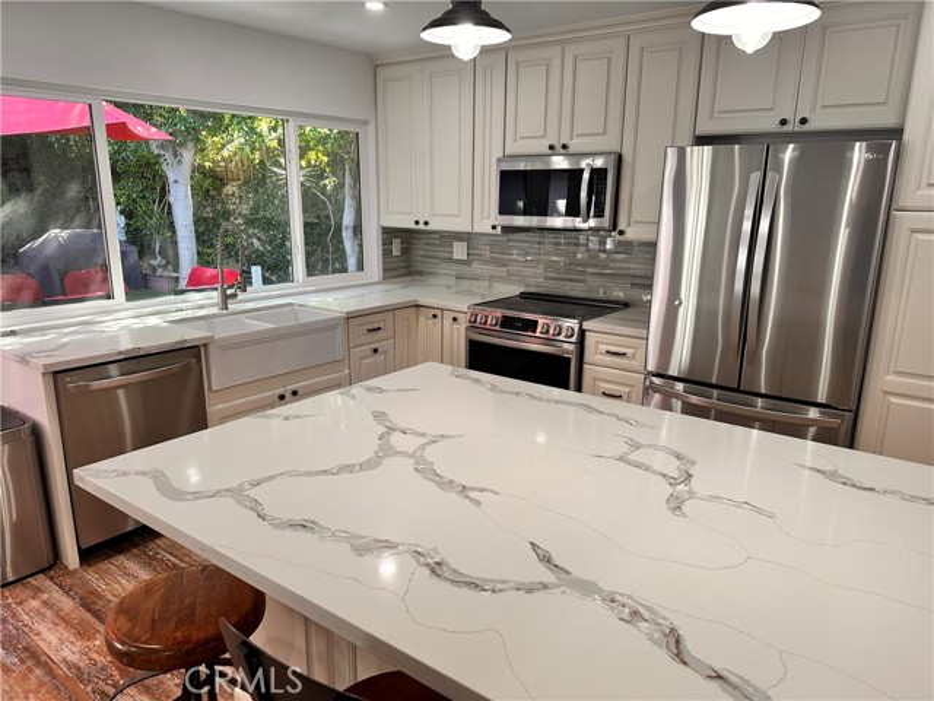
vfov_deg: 56.8
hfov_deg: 71.6
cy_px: 350
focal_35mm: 24
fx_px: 648
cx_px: 467
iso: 125
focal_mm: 6.86
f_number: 1.78
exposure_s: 1/120
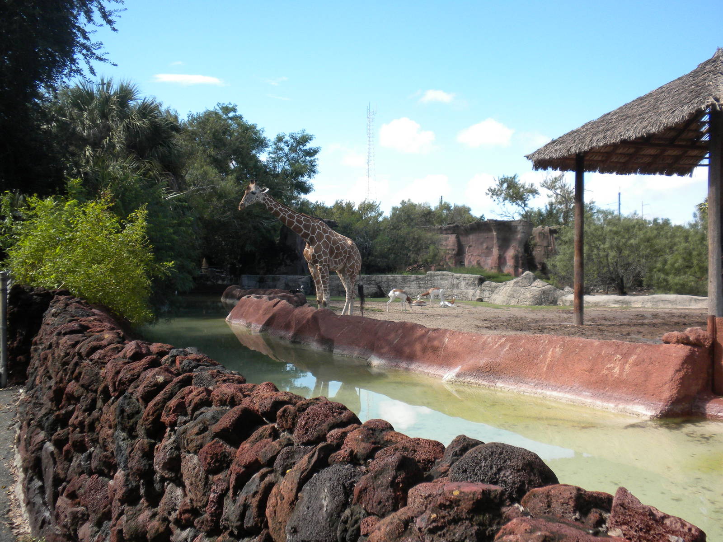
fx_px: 773
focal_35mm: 37
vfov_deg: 38.7
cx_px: 362
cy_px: 271
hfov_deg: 50.1
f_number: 3.5
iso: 93
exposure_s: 1/554
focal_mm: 6.6
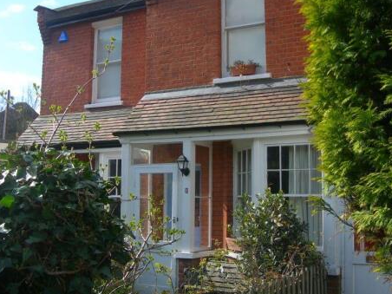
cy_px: 129
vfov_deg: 29.6
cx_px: 175
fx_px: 555
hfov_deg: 38.9
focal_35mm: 49
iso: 50
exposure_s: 1/255
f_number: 4.8
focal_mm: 7.8
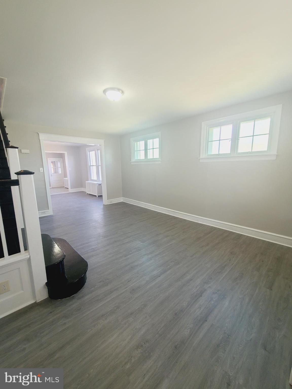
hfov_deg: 89.9
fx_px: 146
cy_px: 194
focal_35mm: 13
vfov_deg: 106.2
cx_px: 146
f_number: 2.2
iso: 125
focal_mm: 2.2
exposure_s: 1/60
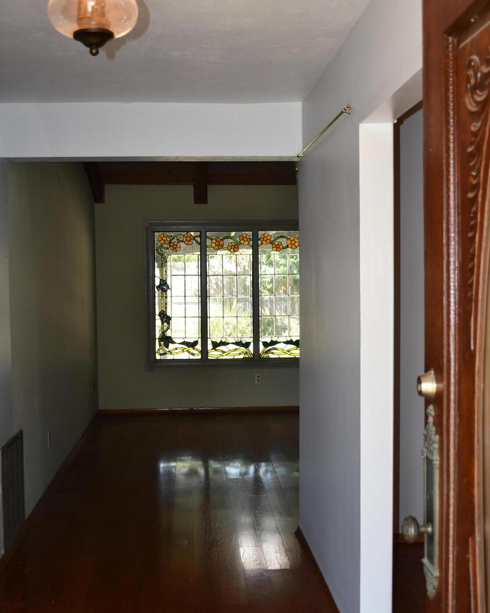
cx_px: 245
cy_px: 309
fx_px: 798
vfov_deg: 42.0
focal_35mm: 44
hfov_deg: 34.1
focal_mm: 26
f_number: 4.2
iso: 250
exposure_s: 1/125
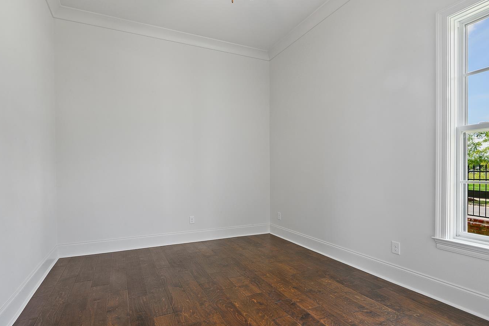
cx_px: 230
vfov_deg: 67.3
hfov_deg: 89.9
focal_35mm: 18
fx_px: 245
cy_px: 177
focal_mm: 16
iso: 200
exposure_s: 1.3
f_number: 14
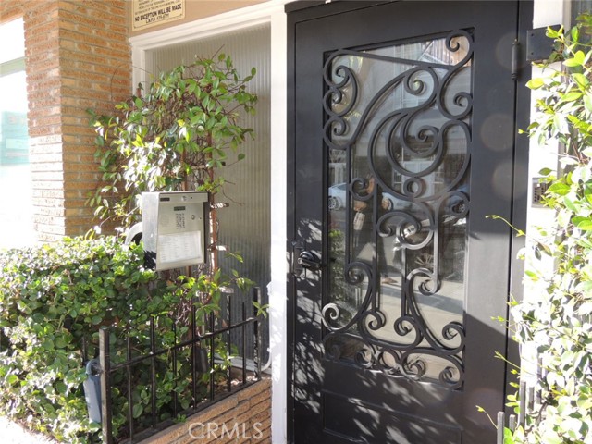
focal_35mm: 30
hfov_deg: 60.0
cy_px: 222
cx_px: 296
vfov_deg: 46.8
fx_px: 513
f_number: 3.1
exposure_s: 1/80
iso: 100
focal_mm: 5.3
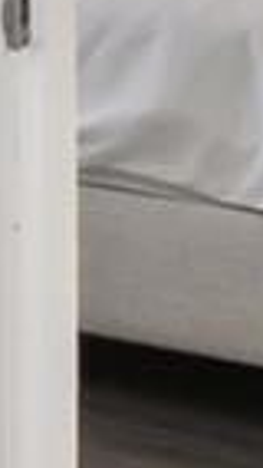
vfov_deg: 11.2
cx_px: -1226
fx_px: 2192
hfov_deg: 5.0
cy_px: -402
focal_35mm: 177
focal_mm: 10
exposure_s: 1/13
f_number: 7.1
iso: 100
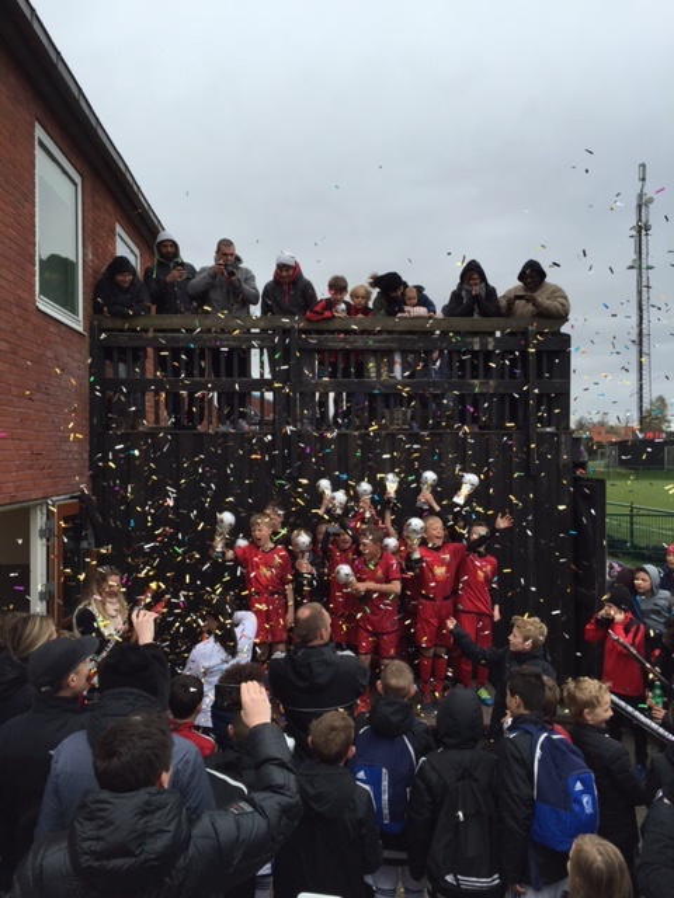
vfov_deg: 61.7
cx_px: 337
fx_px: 753
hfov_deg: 48.2
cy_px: 449
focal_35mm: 29
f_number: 2.2
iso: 32
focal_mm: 4.15
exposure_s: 1/648
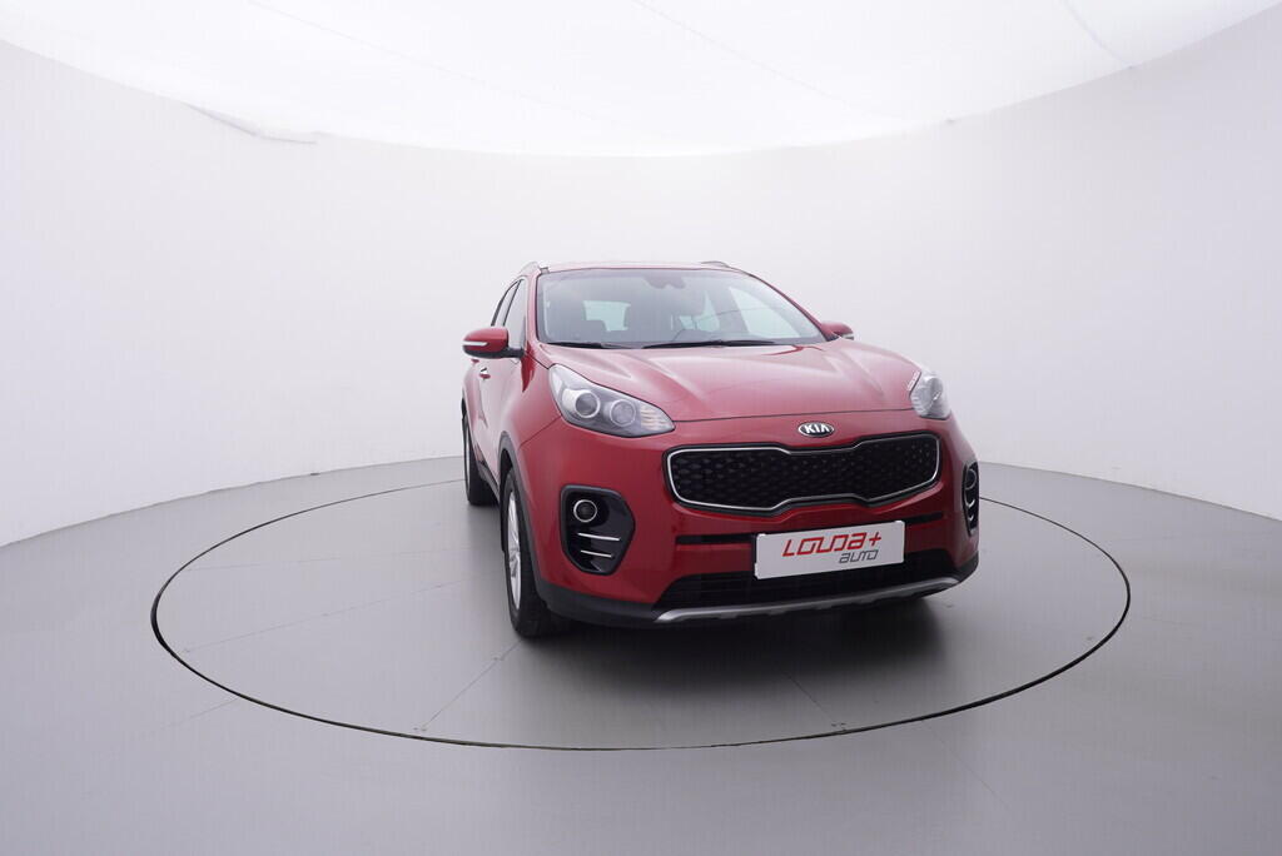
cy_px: 428
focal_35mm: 22
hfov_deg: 77.3
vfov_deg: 56.2
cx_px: 641
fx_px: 802
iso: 200
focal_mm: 15
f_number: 5
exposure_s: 1/80
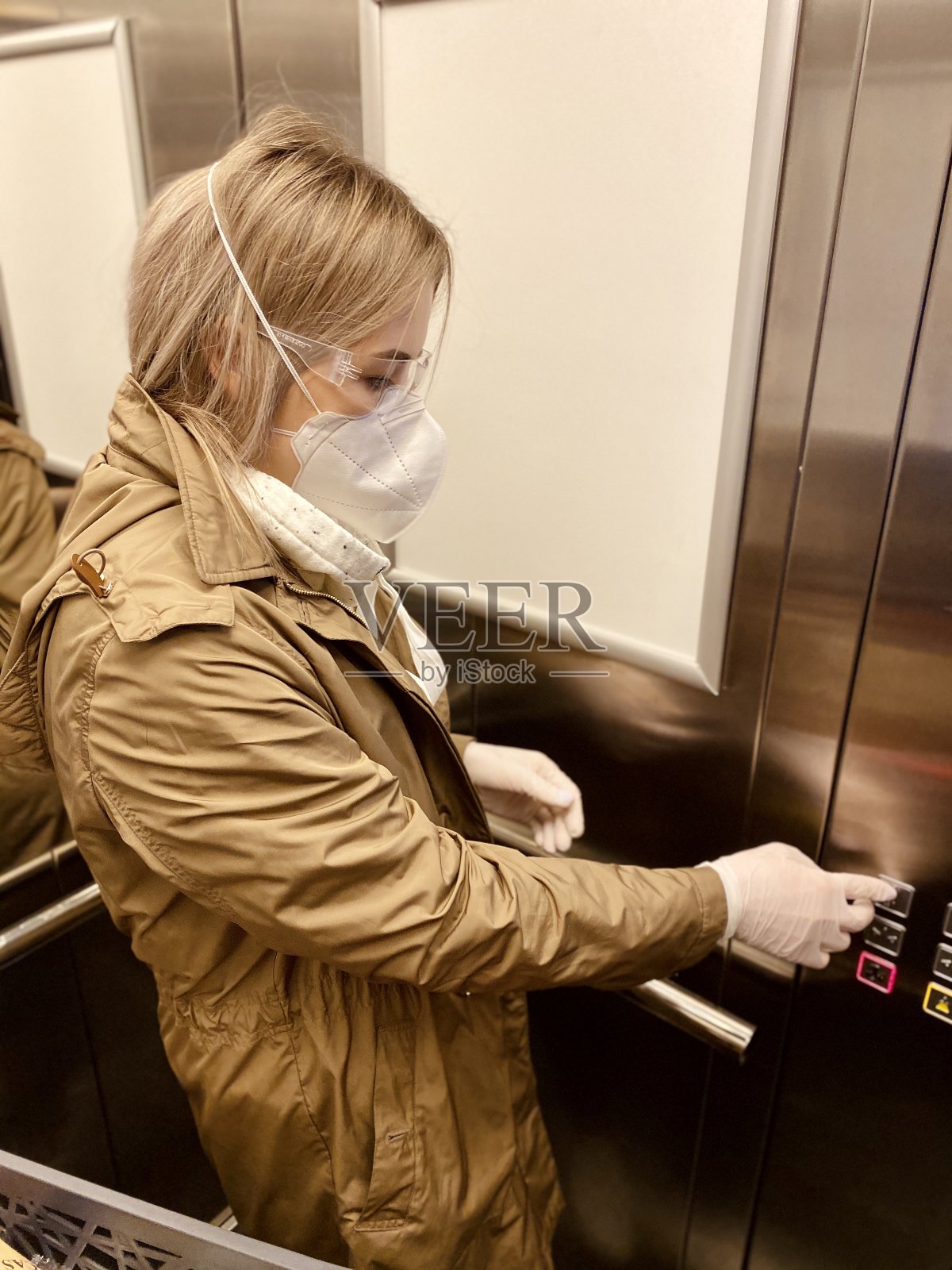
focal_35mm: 26
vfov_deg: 67.3
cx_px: 476
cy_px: 635
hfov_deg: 53.1
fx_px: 953
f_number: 1.8
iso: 200
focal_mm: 4.25
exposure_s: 1/50
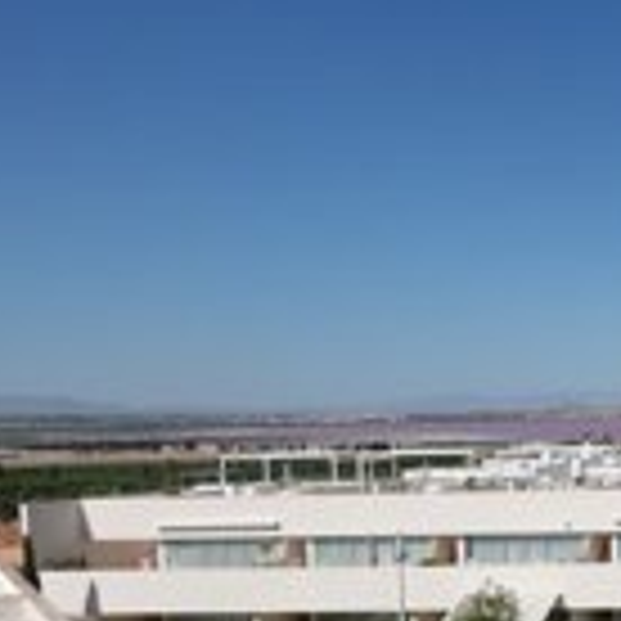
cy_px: 472
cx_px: 864
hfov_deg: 24.3
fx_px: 1197
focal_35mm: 59
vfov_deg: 28.6
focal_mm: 9
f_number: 5.6
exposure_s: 1/1000
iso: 125
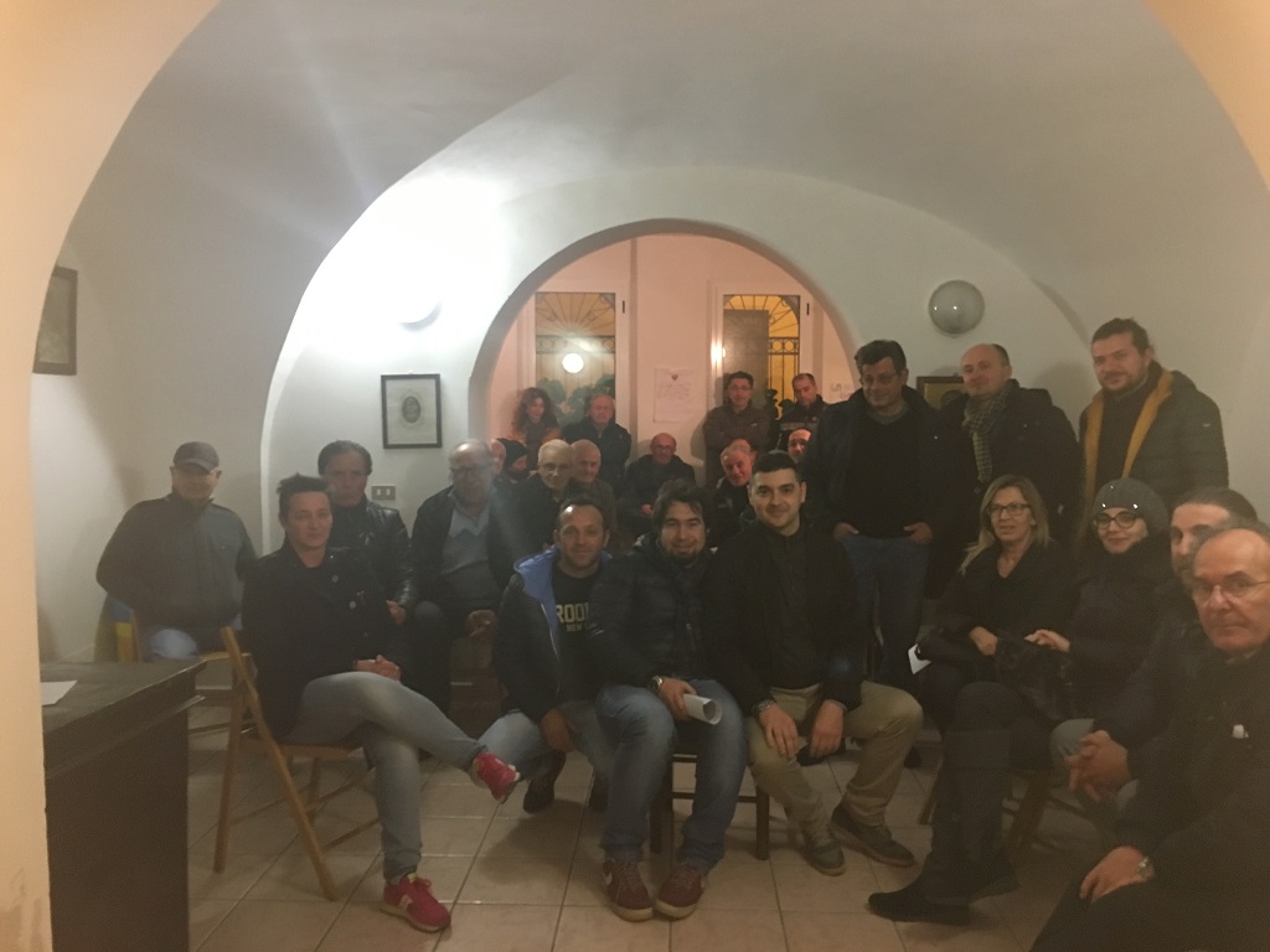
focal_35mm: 29
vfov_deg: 48.2
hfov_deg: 61.7
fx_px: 1064
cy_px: 476
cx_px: 635
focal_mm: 4.15
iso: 400
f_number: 2.2
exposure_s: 1/17
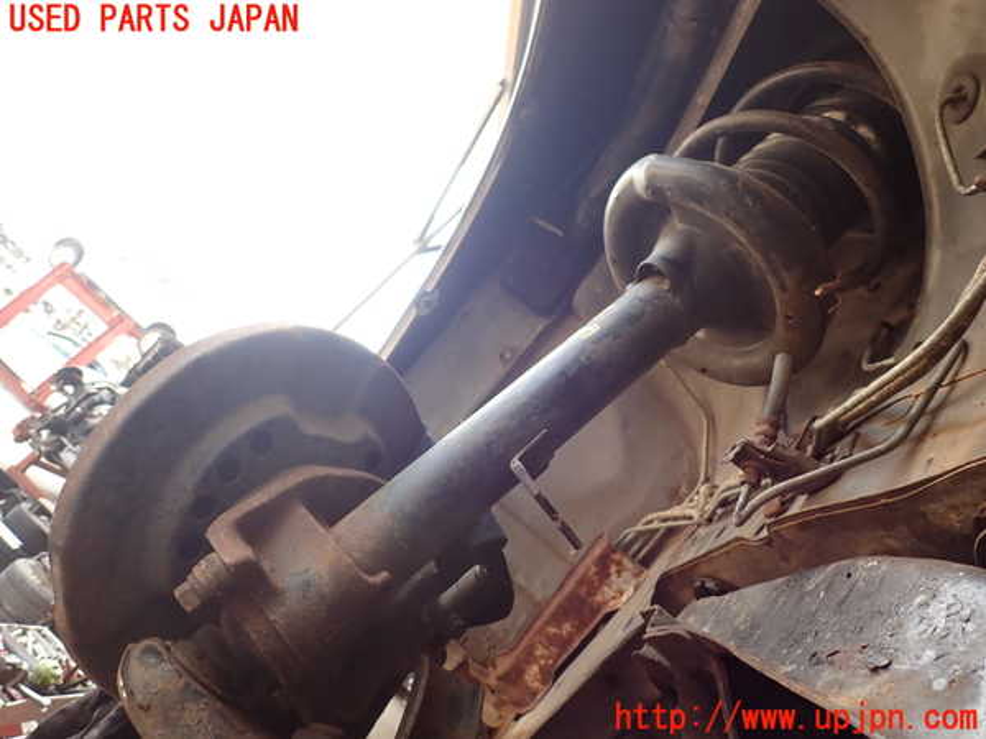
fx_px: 712
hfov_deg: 69.4
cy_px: 370
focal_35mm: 25
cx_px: 493
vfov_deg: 54.9
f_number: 2.8
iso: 100
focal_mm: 4.5
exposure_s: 1/60
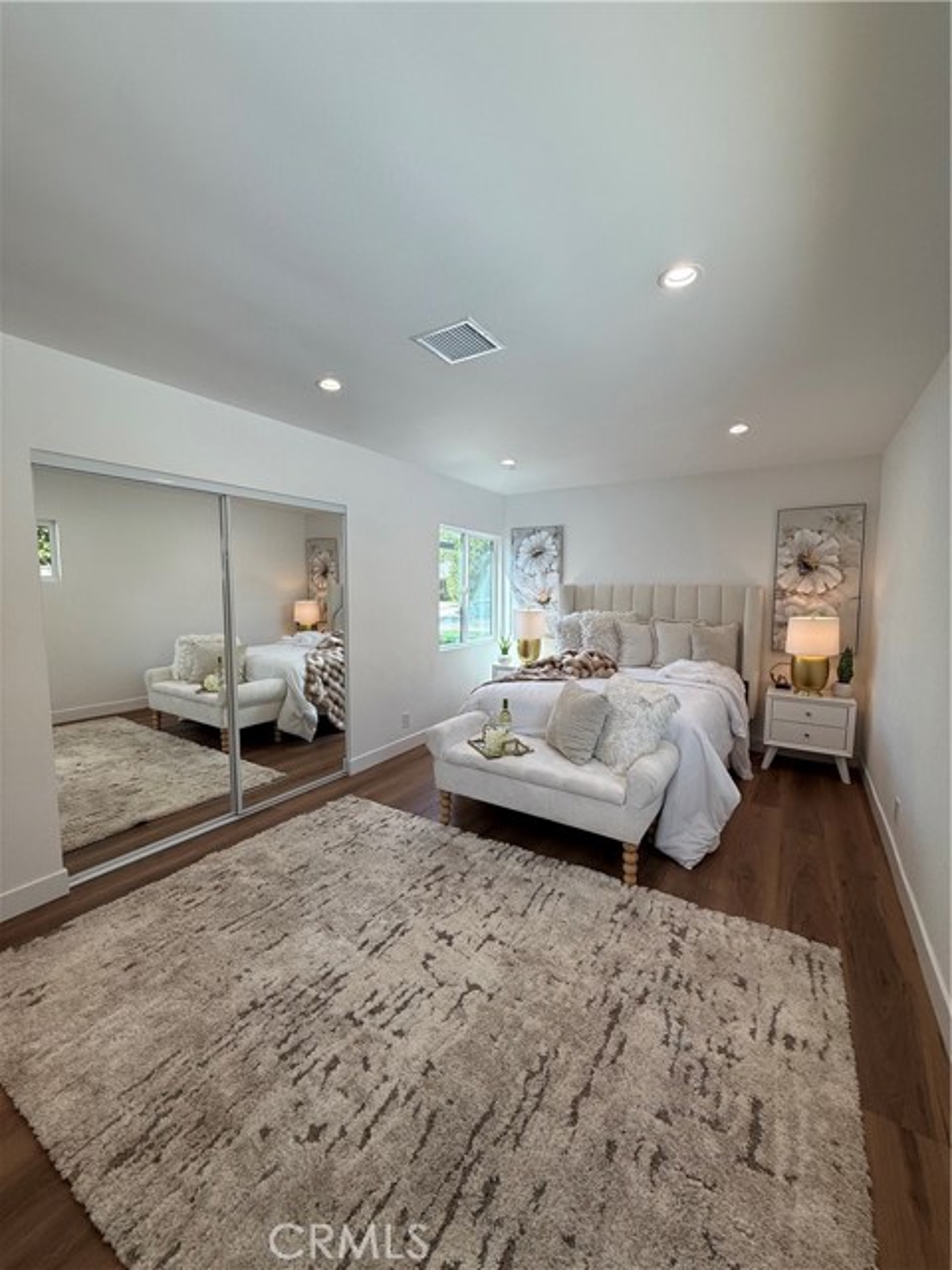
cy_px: 635
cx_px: 476
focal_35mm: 14
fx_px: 513
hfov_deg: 85.7
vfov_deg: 102.1
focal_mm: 2.22
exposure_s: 1/145
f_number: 2.2
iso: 64
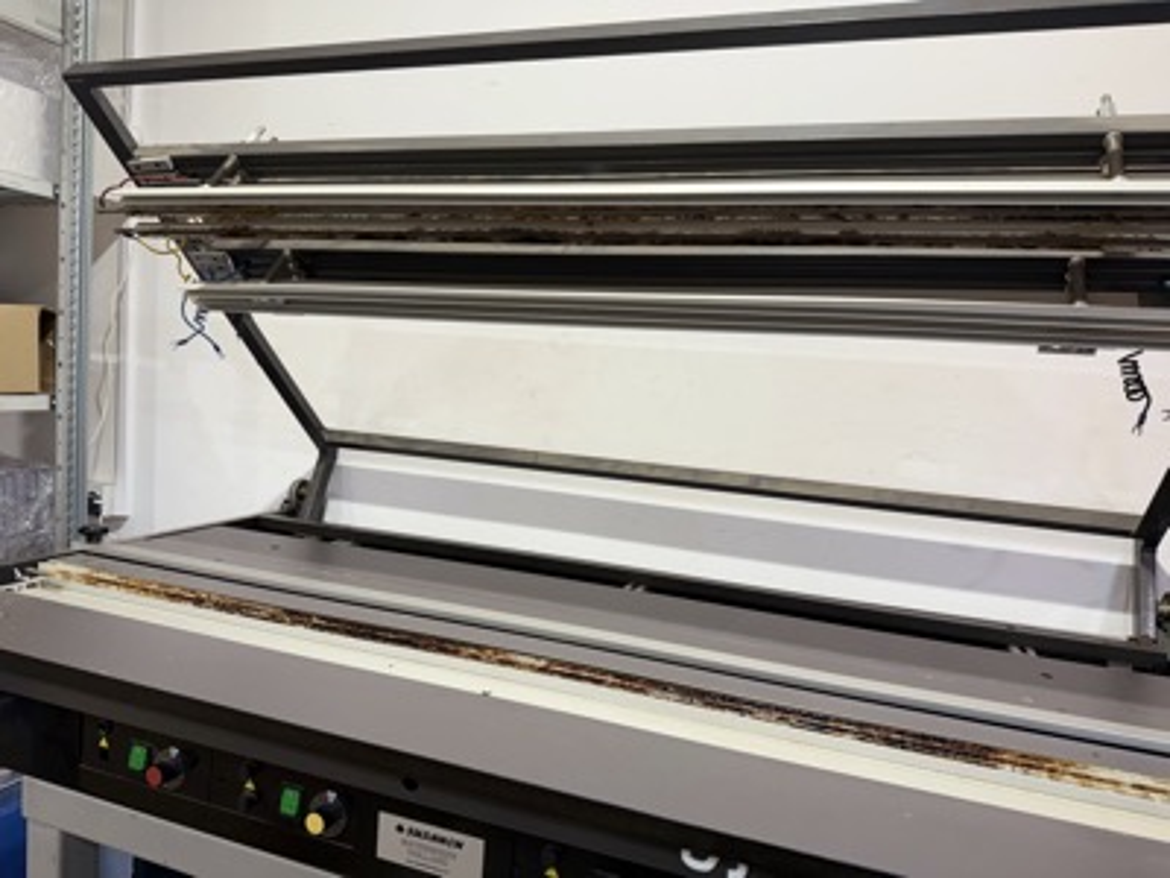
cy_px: 439
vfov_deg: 56.8
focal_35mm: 24
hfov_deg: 71.6
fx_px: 811
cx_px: 585
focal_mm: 6.76
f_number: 1.78
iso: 64
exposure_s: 1/100
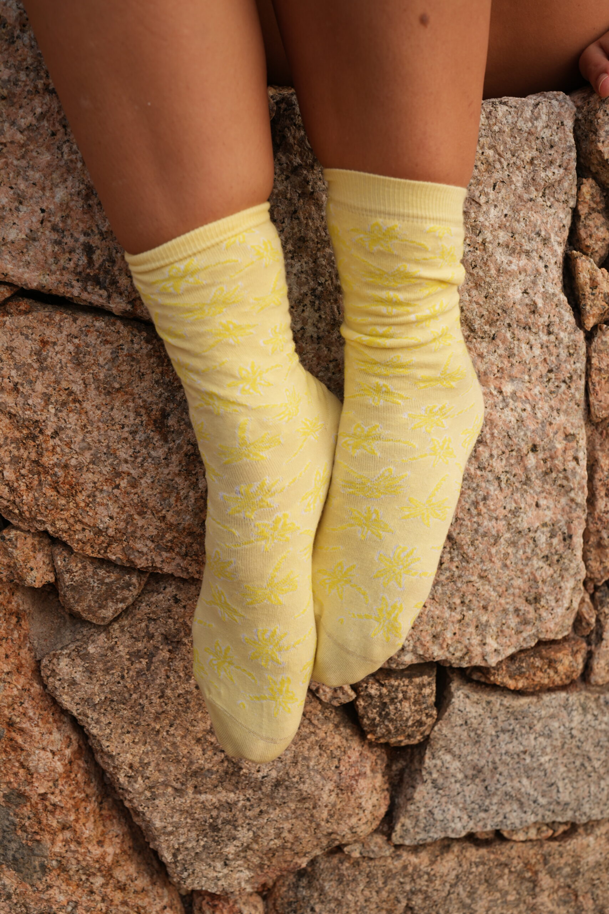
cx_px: 304
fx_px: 1015
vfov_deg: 48.5
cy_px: 457
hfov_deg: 33.4
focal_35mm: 40
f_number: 5.6
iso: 125
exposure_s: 1/40
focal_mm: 40
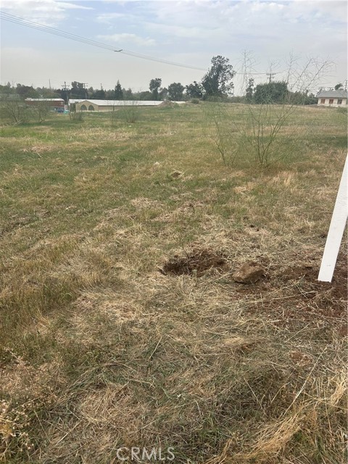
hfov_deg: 53.1
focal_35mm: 26
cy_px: 232
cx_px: 174
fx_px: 349
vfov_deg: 67.3
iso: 50
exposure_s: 1/1209
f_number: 1.5
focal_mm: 5.7
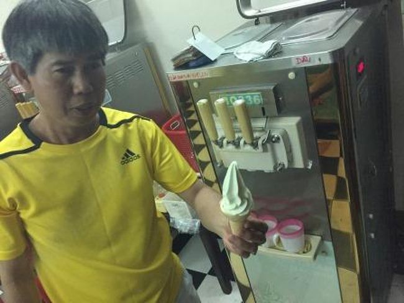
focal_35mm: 29
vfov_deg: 48.2
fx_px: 338
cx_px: 202
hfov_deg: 61.7
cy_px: 152
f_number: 2.2
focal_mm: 4.15
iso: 250
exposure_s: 1/20
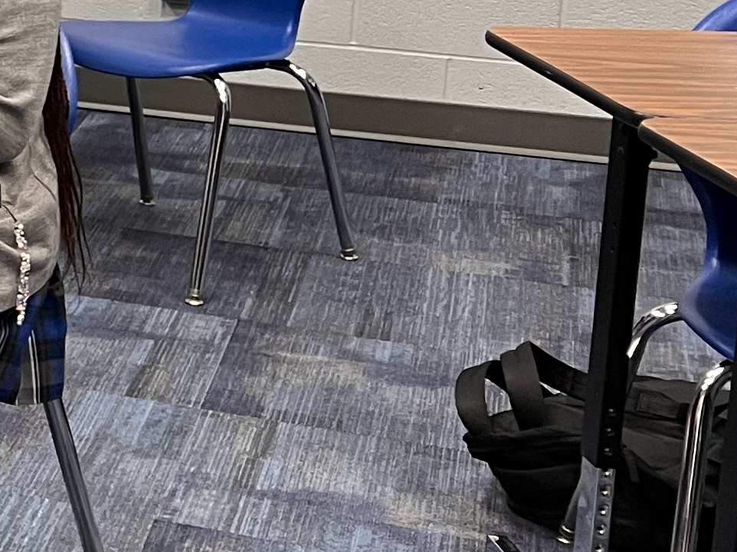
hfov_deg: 14.5
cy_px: 2
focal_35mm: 109
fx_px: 2320
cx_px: -797
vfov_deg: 13.4
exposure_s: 1/60
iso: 100
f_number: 1.5
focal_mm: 5.7
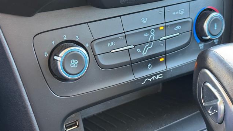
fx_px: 327
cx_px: 117
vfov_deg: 22.6
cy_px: 59
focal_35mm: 53
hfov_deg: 39.2
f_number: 1.78
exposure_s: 1/50
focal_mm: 6.76
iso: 250
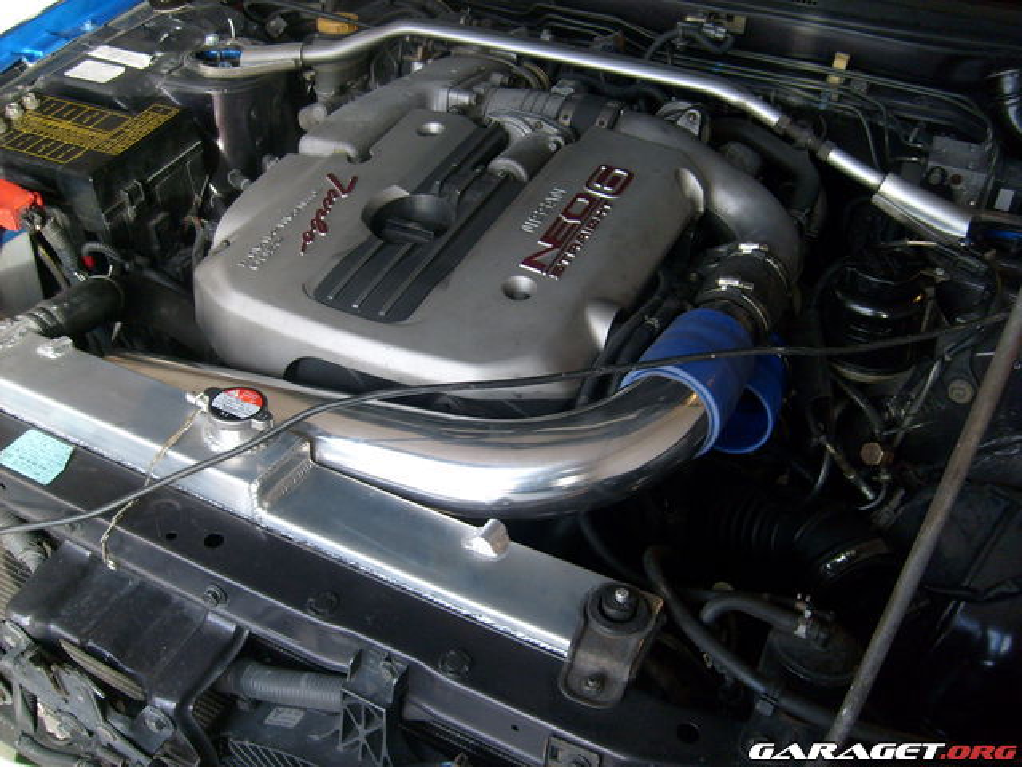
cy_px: 384
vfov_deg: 40.7
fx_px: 1033
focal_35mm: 35
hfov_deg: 52.6
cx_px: 511
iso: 80
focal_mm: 5.8
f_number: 2.8
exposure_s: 1/60
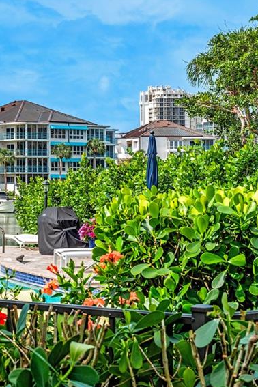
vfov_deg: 21.7
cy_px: 199
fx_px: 1010
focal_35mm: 94
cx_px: -66
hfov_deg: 14.0
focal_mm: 52
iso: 100
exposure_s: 1/200
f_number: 9
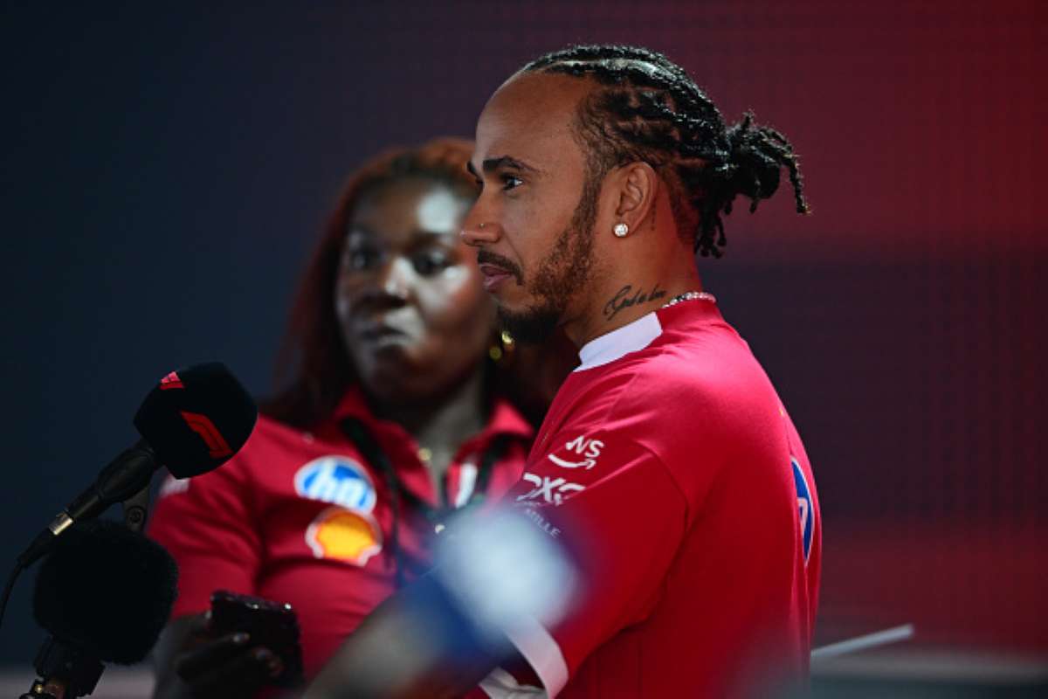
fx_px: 11644
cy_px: 350
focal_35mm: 400
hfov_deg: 5.2
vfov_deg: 3.4
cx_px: 524
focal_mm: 400
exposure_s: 1/400
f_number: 2.8
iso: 2000
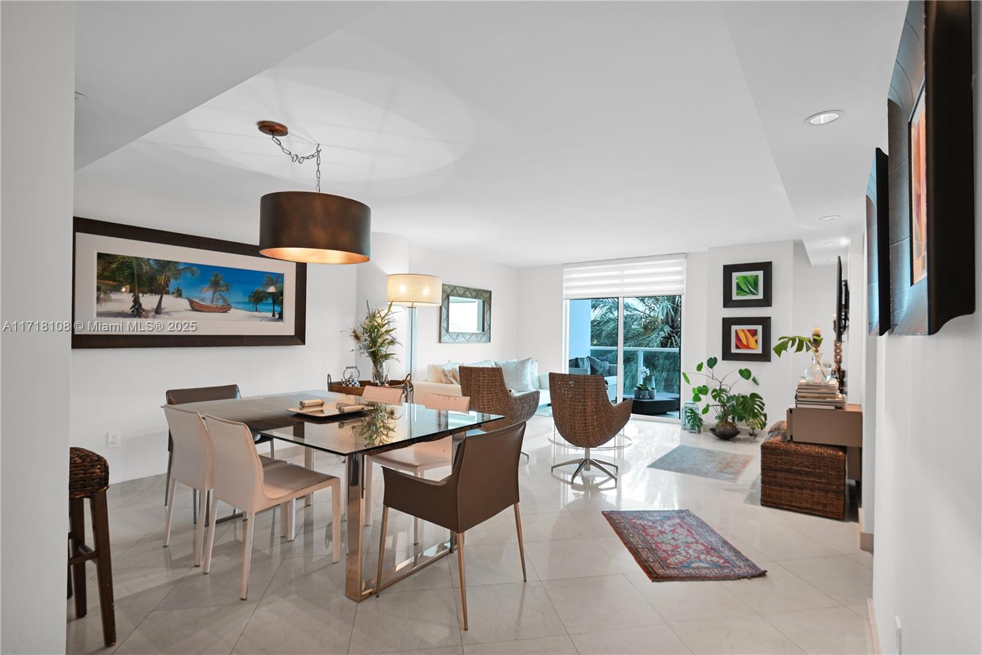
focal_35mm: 16
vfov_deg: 72.1
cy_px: 328
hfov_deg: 95.0
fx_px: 450
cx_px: 491
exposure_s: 1/40
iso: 100
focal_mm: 16.5
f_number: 4
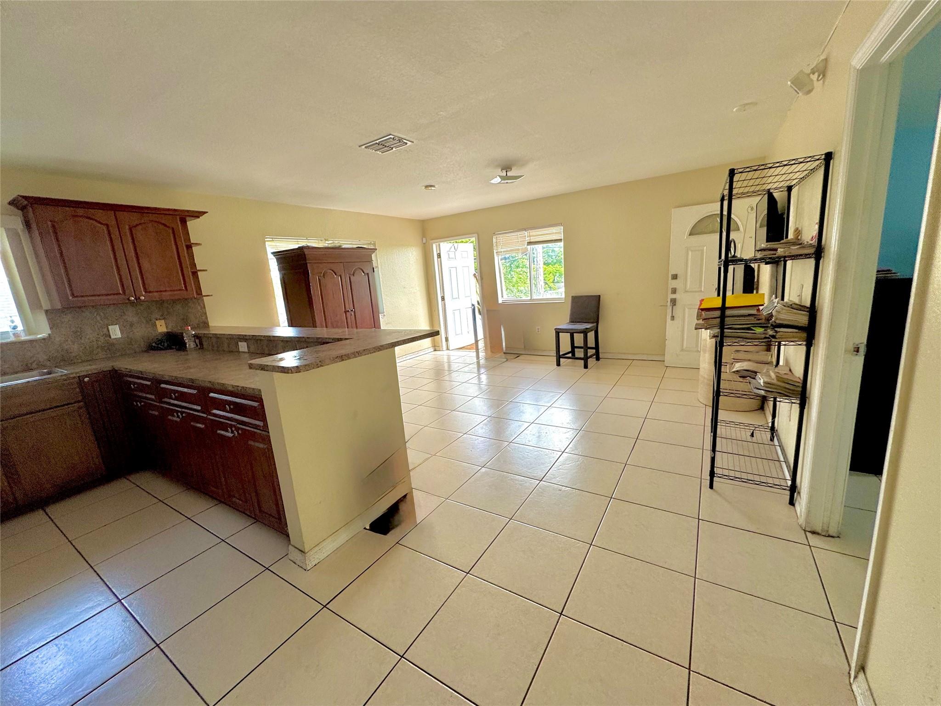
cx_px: 470
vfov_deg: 85.7
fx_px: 381
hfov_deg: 102.1
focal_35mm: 14
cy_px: 353
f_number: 2.2
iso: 40
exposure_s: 1/99
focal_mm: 2.22
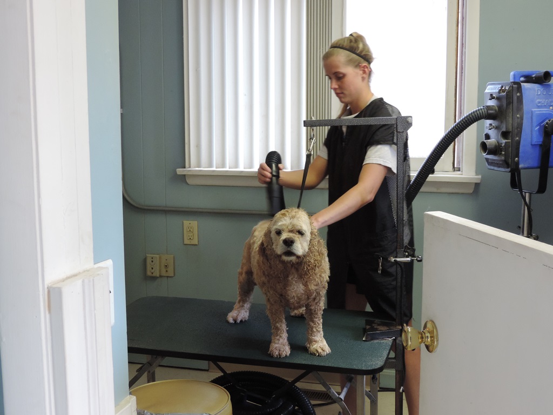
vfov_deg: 30.9
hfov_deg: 40.4
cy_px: 208
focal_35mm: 47
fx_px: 751
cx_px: 276
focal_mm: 8.3
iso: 400
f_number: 3.5
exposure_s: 1/30
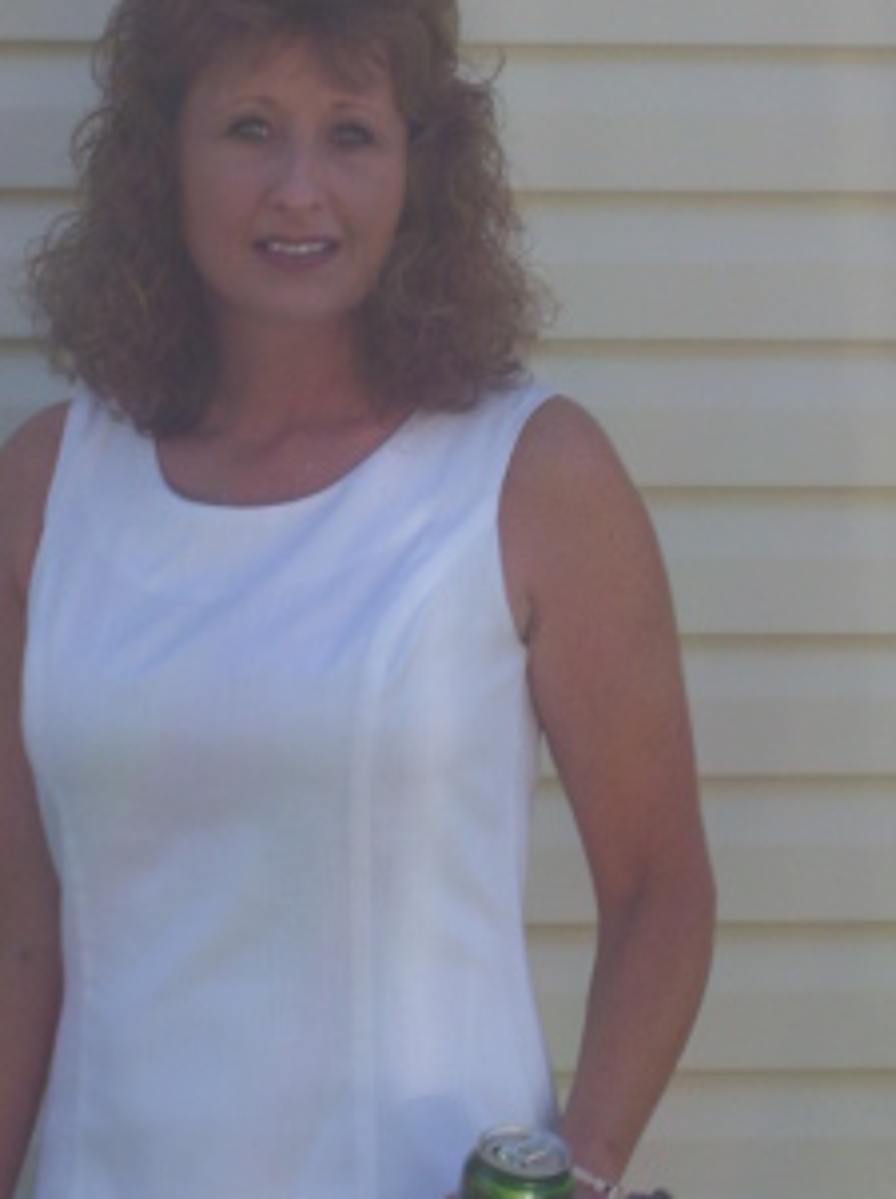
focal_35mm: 166
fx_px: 5741
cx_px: 420
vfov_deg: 11.9
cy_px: 466
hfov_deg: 8.9
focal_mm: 18
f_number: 4.6
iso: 80
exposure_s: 1/250
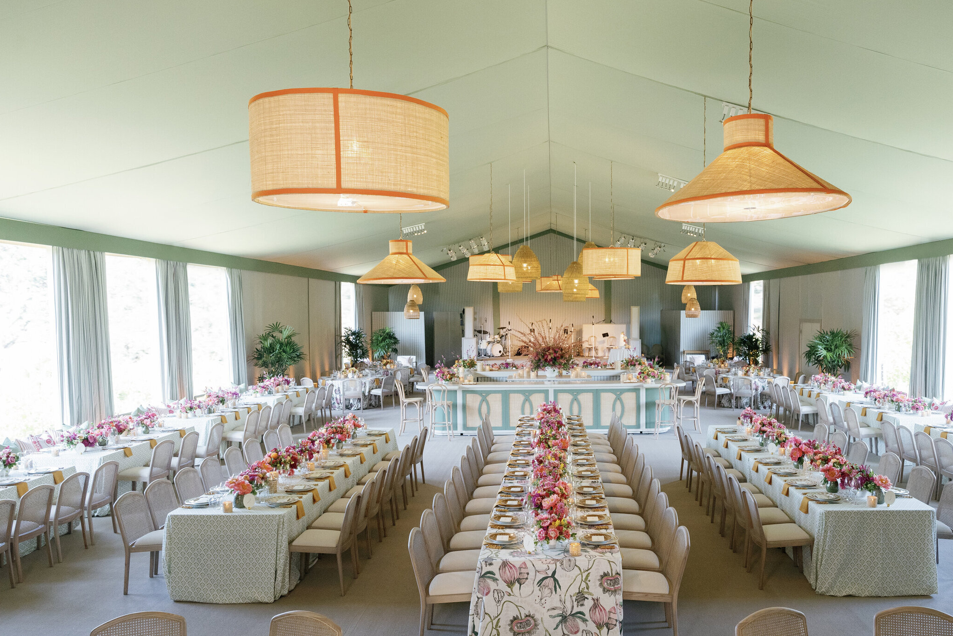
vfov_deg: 46.3
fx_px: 741
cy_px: 357
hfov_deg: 65.1
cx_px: 554
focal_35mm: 28
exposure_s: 1/160
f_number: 6.3
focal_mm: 24
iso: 2500
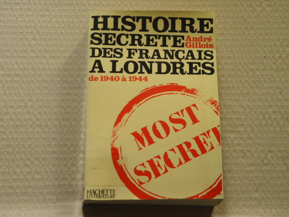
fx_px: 493
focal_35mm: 59
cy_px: 108
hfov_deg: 32.7
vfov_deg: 24.8
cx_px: 144
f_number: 4.1
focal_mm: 10.6
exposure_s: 1/13
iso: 400
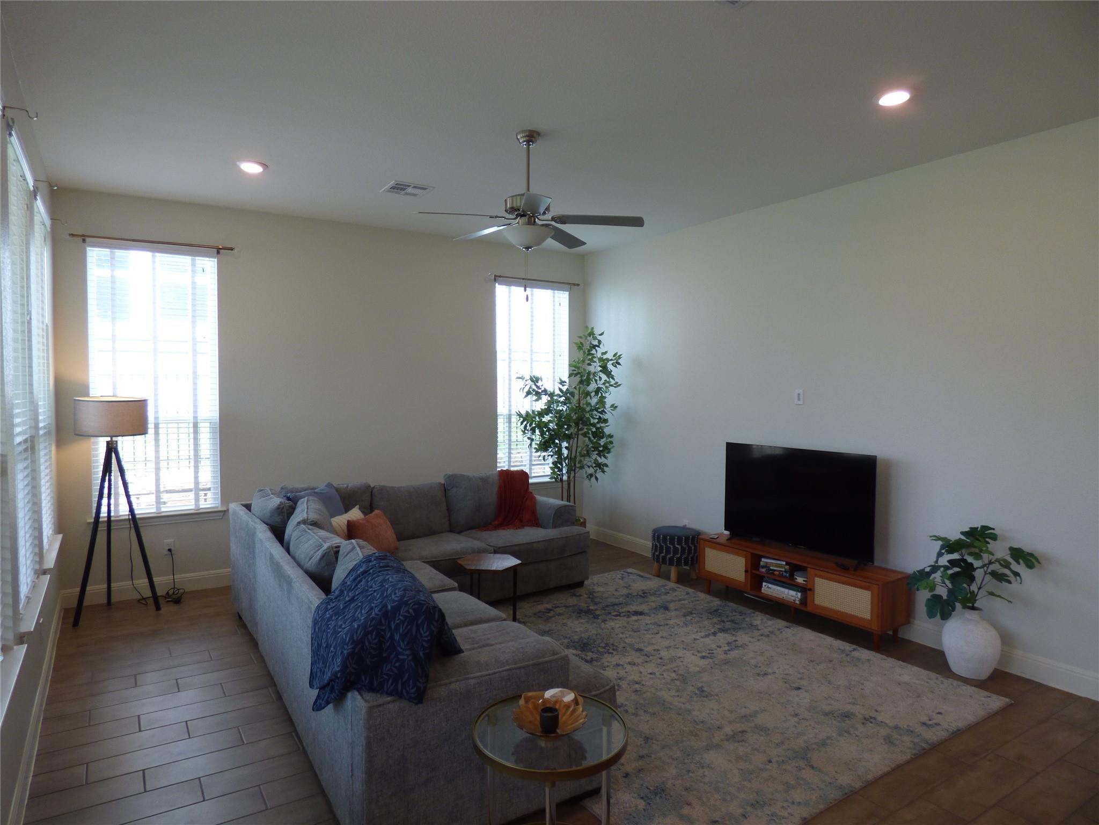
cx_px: 550
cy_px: 412
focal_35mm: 20
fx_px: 635
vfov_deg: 66.0
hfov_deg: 81.7
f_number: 2.8
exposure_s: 1/60
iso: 100
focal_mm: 3.58
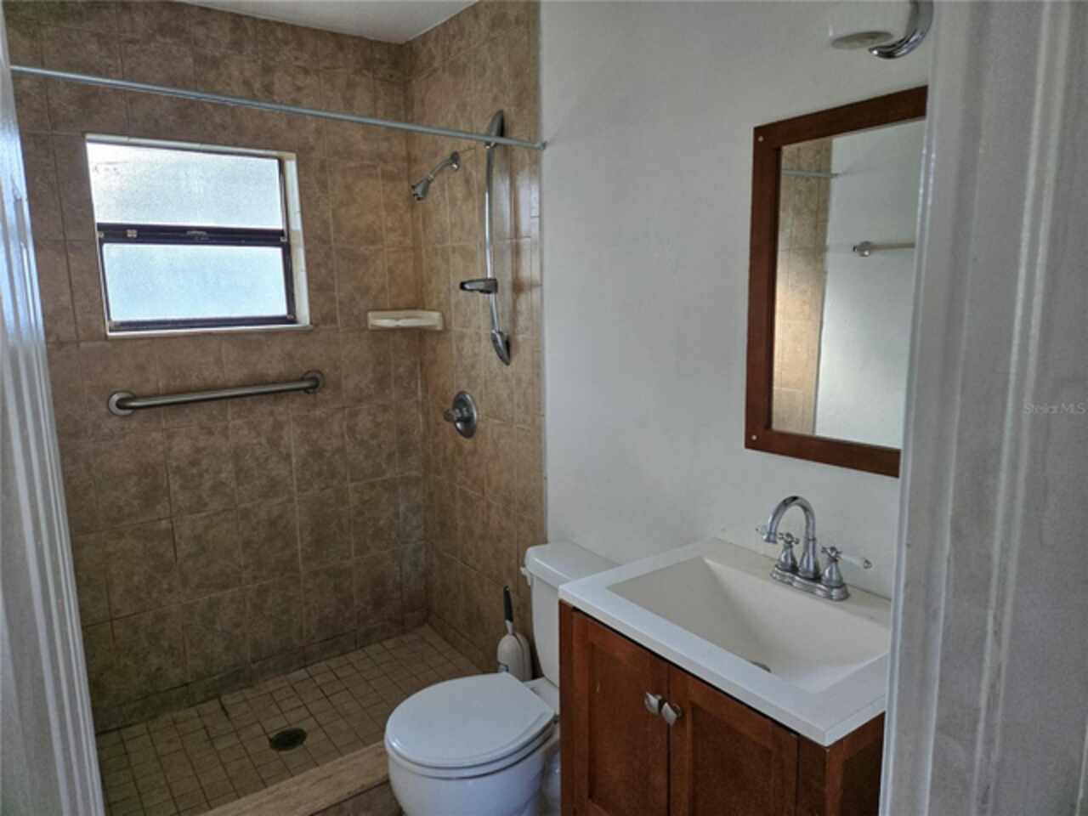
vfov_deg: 58.9
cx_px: 544
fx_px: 723
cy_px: 408
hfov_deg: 73.9
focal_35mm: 23
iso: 160
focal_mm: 5.4
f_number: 1.8
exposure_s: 1/120
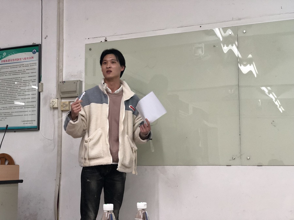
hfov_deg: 36.8
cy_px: 110
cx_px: 147
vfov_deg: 28.0
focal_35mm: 52
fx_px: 442
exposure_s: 1/20
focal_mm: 6
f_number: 2.4
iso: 160
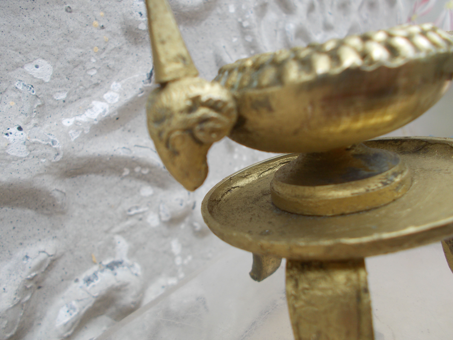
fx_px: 393
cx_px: 226
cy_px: 170
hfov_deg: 60.0
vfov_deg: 46.8
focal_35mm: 30
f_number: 3.4
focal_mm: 5.3
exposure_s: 1/250
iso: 80
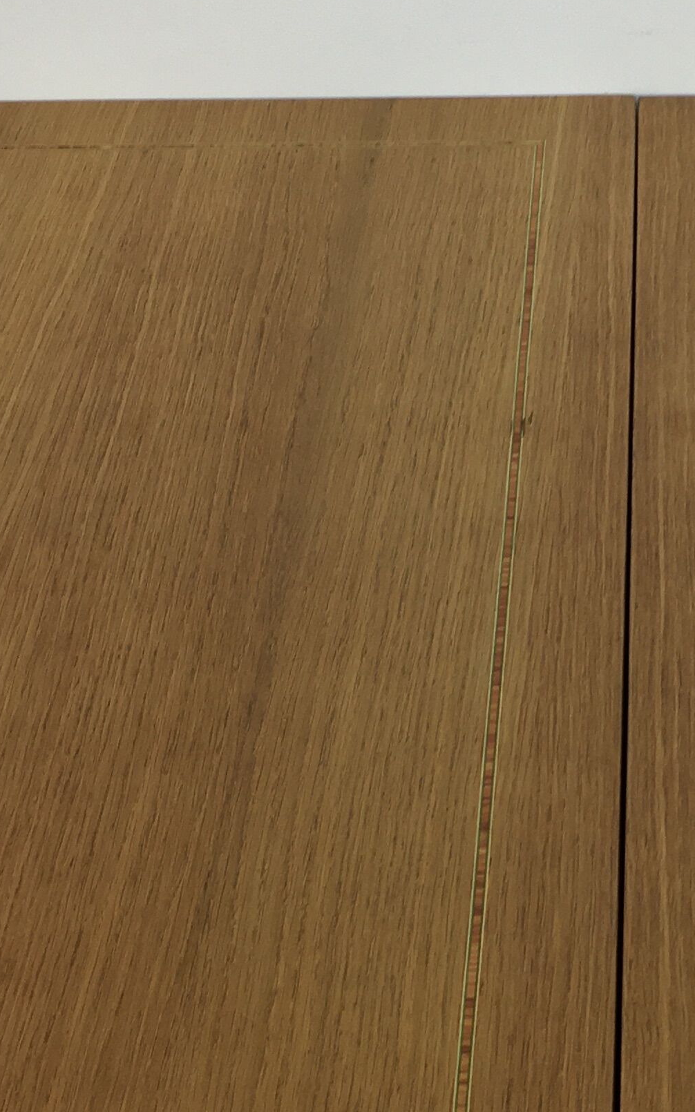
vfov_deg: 26.7
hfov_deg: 16.6
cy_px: 709
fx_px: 2334
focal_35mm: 77
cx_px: 673
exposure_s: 1/33
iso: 32
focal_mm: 4.15
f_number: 2.2
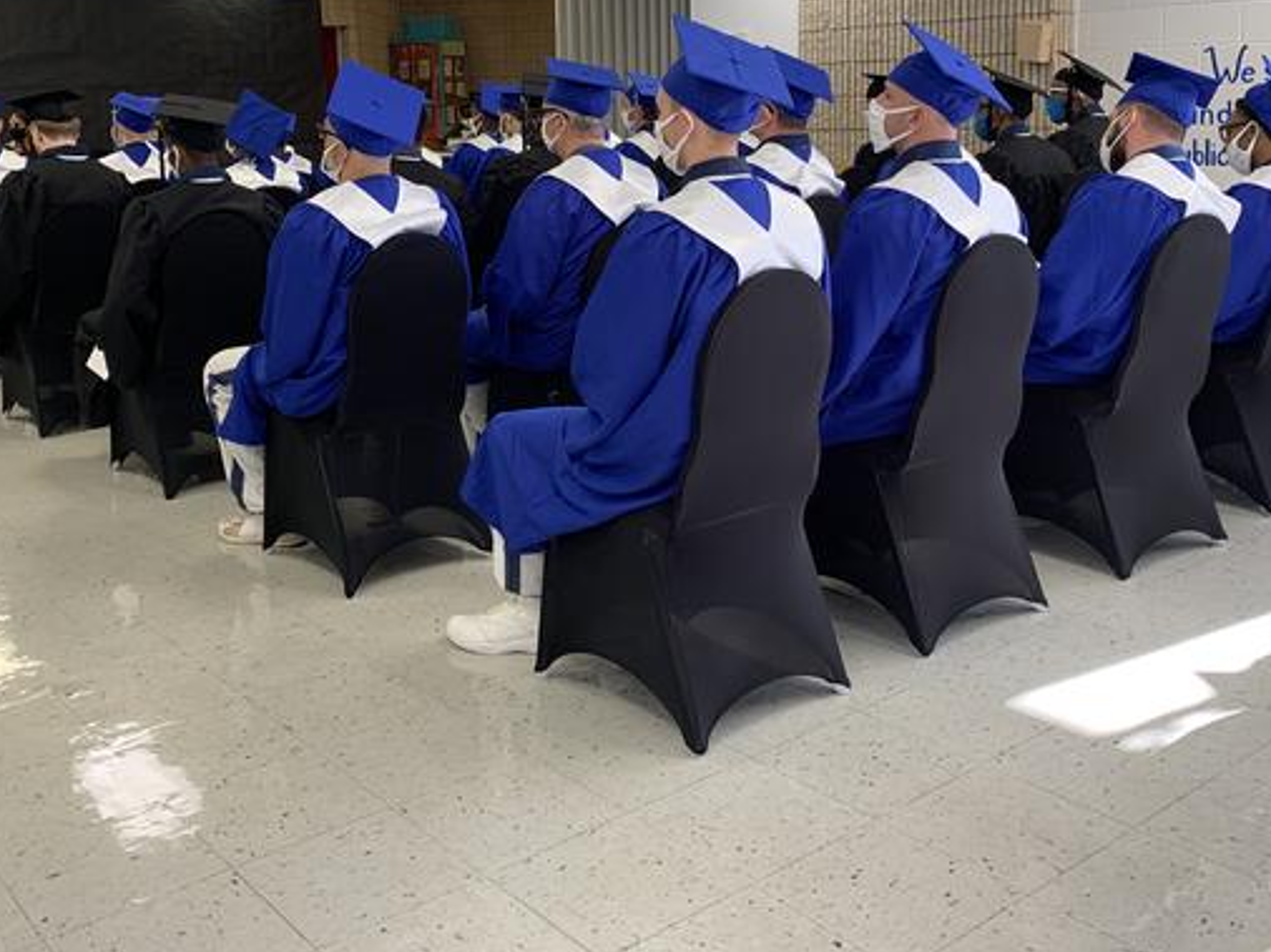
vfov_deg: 38.3
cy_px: 329
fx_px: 1358
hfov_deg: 50.1
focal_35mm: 37
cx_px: 608
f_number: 1.8
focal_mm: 4.25
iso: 80
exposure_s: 1/60
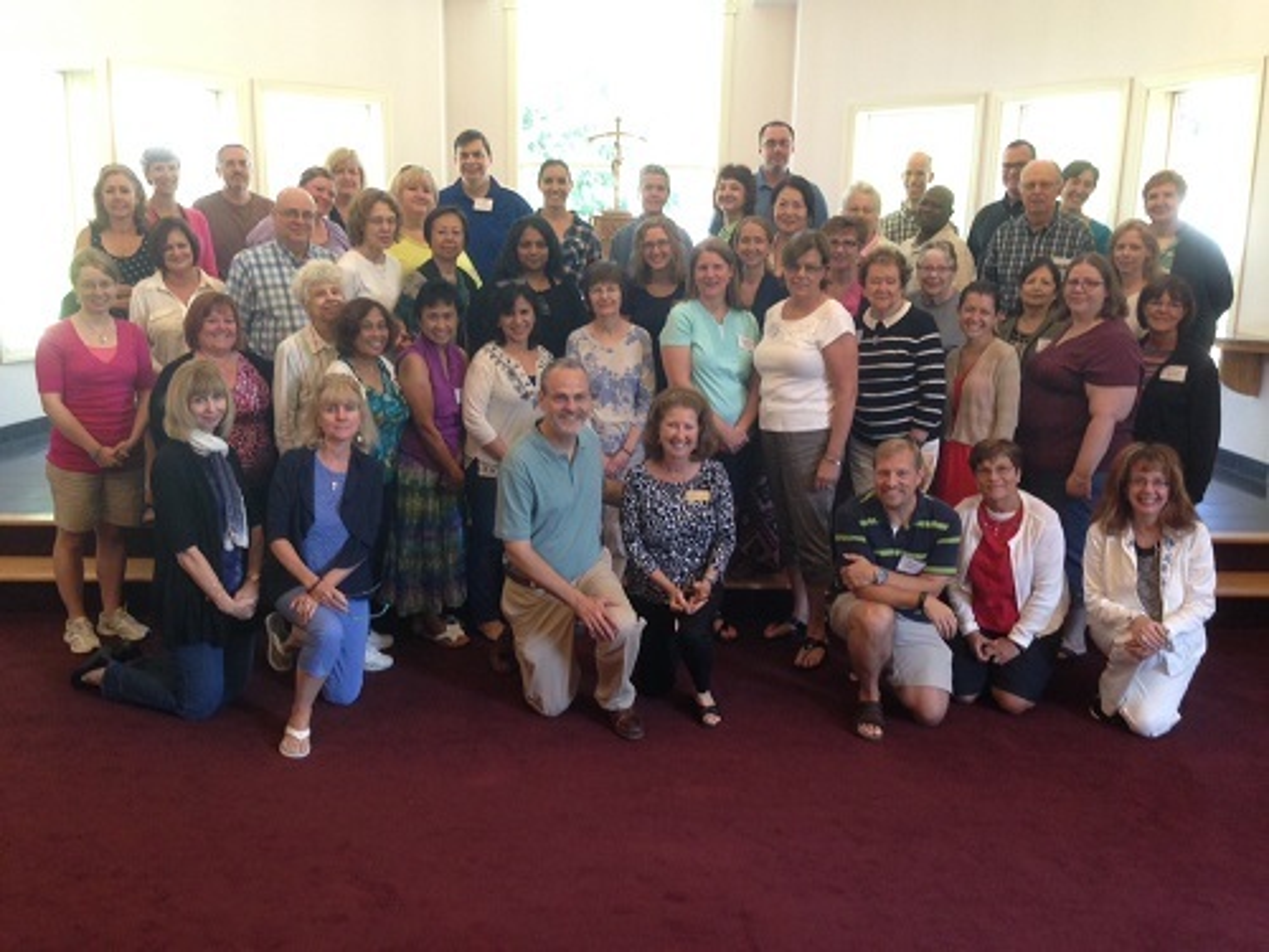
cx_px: 634
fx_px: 1210
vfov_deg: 42.9
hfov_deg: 55.4
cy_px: 476
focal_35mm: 33
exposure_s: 1/20
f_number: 2.4
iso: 125
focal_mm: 4.12
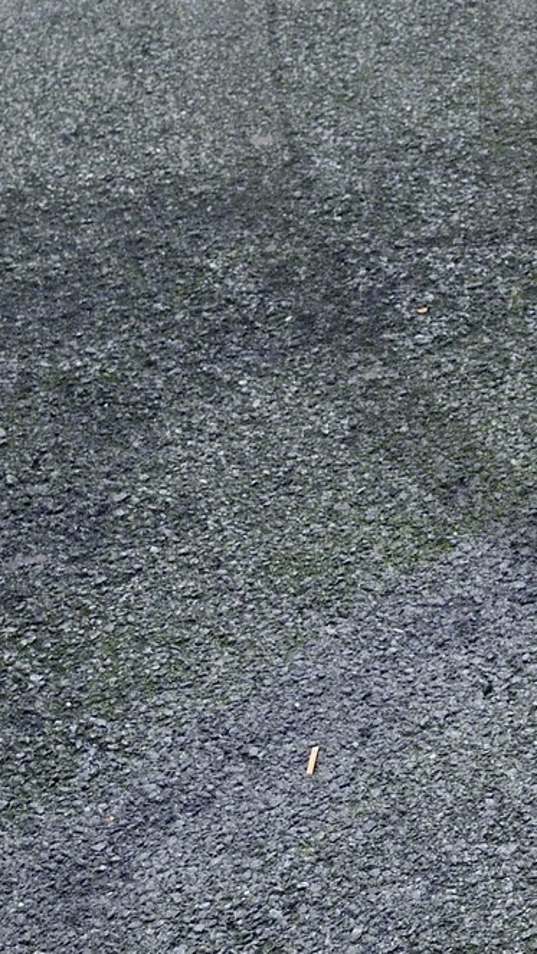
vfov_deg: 16.3
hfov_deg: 9.1
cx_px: 862
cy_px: -17
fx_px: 3265
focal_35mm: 129
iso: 800
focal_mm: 34
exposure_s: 1/160
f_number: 9
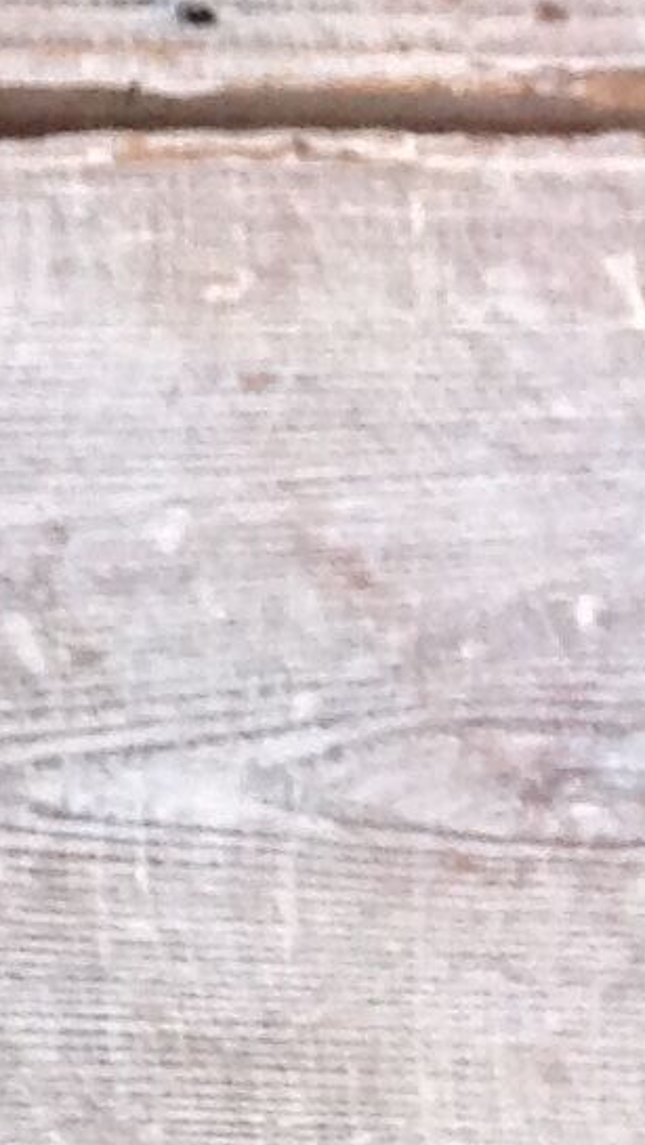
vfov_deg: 11.9
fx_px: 5497
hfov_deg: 5.7
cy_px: 811
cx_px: -2069
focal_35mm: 181
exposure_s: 1/15
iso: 125
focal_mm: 4.28
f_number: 2.4
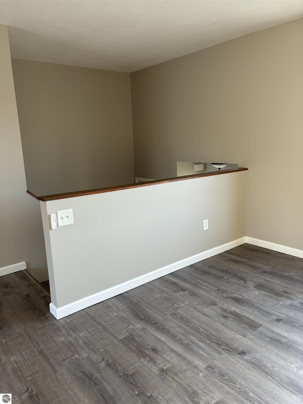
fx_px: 303
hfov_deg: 53.1
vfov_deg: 67.3
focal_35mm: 26
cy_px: 202
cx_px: 152
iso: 125
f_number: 1.6
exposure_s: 1/120
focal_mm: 5.96
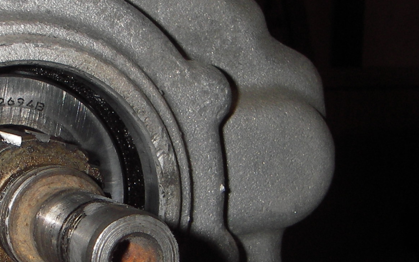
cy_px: 176
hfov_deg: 23.3
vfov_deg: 14.8
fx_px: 1005
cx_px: 94
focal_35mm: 88
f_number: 6.6
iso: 50
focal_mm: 6.3
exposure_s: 1/30
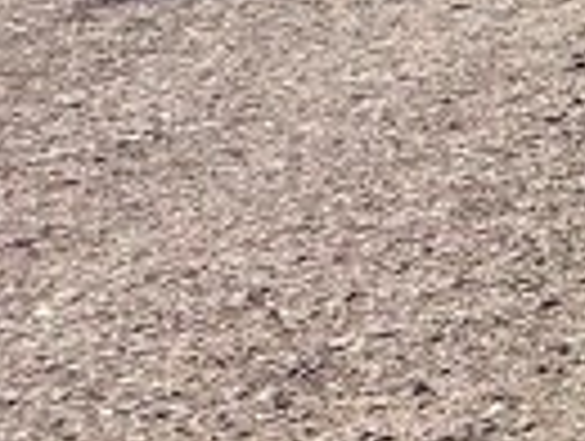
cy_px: -698
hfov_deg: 8.4
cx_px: 2295
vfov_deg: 10.9
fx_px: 1862
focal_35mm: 110
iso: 50
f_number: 2.2
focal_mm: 2.22
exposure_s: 1/2020
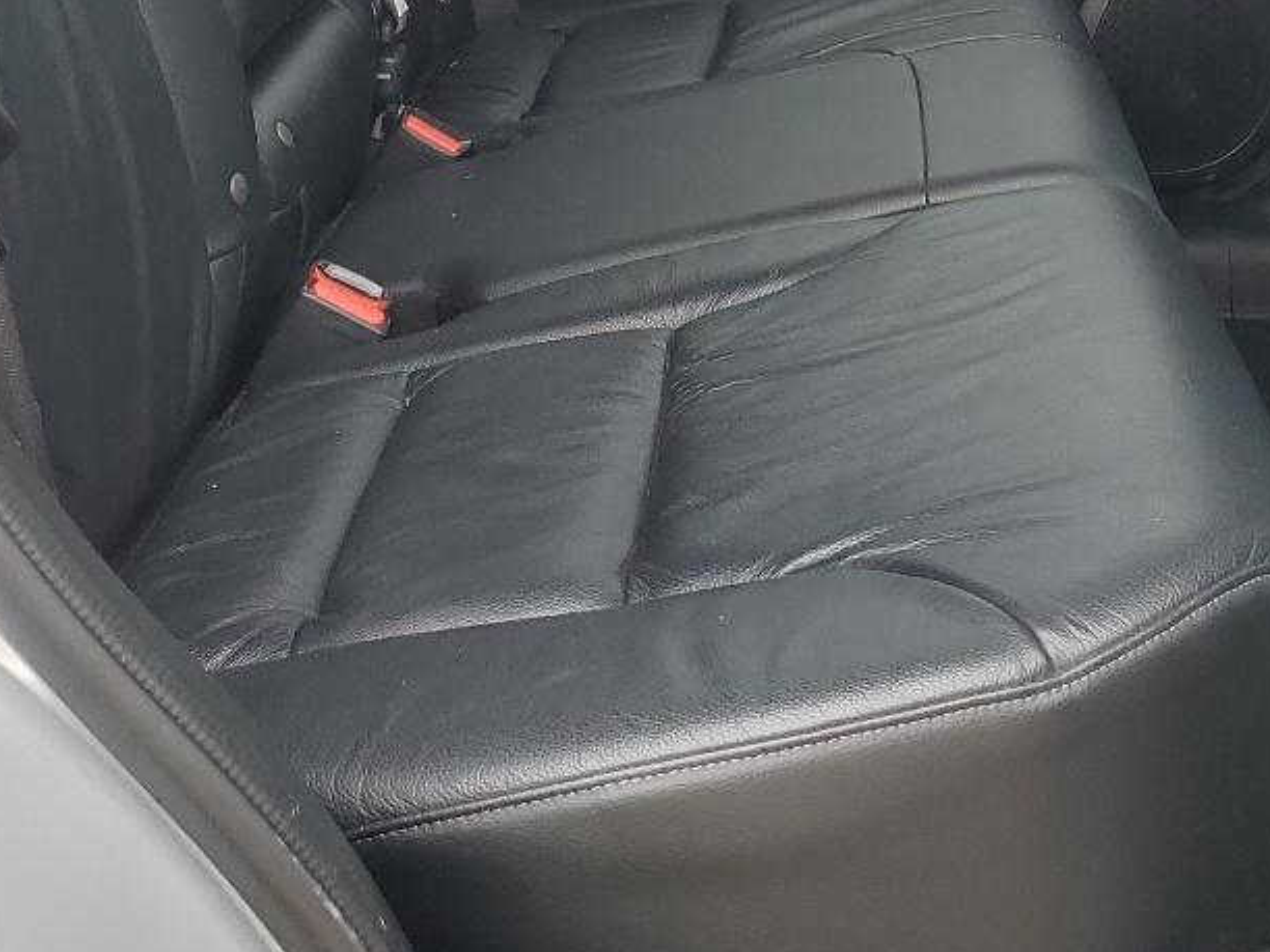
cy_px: -234
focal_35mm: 68
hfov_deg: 28.1
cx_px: 984
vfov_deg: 20.1
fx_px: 2495
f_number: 1.5
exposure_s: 1/323
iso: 50
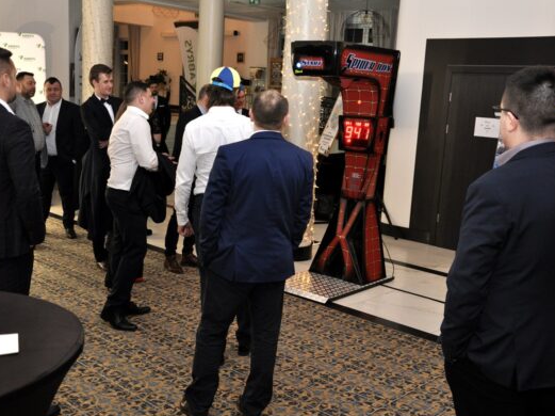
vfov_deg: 34.7
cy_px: 211
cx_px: 277
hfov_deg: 45.3
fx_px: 666
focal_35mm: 42
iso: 800
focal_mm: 25
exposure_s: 1/60
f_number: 4
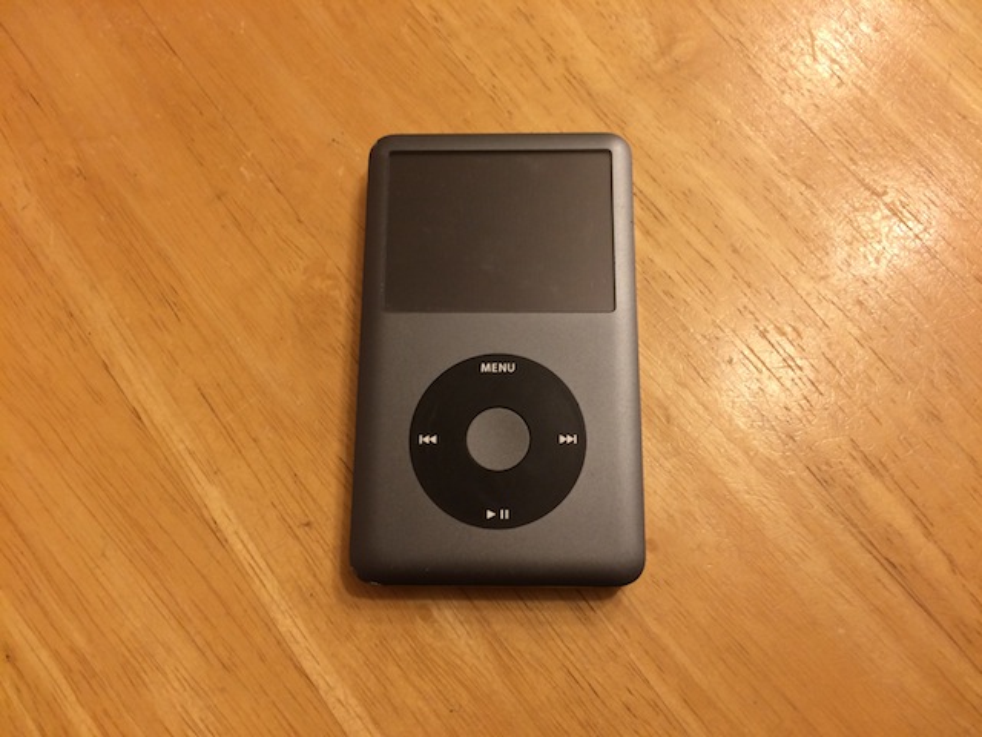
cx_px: 491
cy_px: 368
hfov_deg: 61.7
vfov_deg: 48.2
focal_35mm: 29
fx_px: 823
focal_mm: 4.15
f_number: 2.2
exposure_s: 1/33
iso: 100
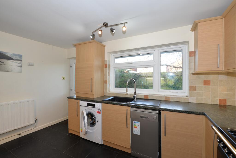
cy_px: 79
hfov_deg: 96.7
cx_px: 118
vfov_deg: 73.8
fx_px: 105
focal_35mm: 16
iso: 320
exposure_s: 1/60
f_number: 4
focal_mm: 16
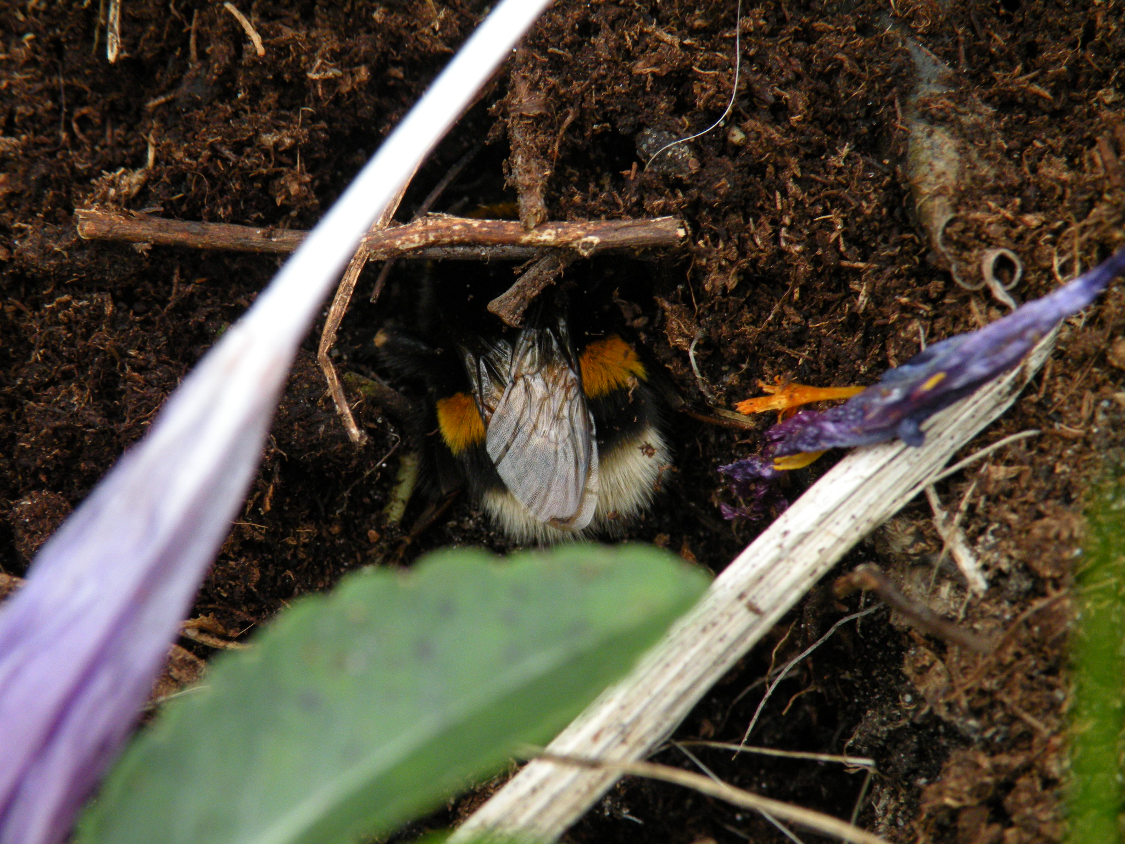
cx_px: 562
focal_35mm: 119
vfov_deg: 12.5
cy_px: 422
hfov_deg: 16.6
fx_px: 3867
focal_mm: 21
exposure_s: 1/61.2
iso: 241
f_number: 4.5
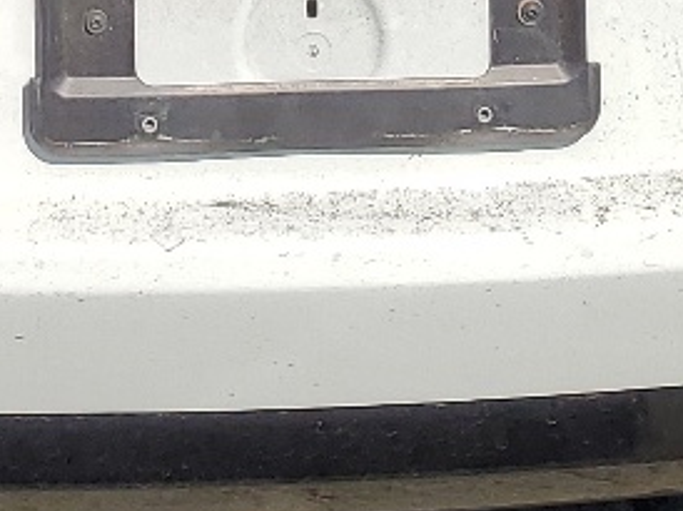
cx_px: -42
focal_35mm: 152
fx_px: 2996
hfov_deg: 12.8
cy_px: -690
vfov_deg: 8.9
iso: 50
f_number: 1.5
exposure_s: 1/5000
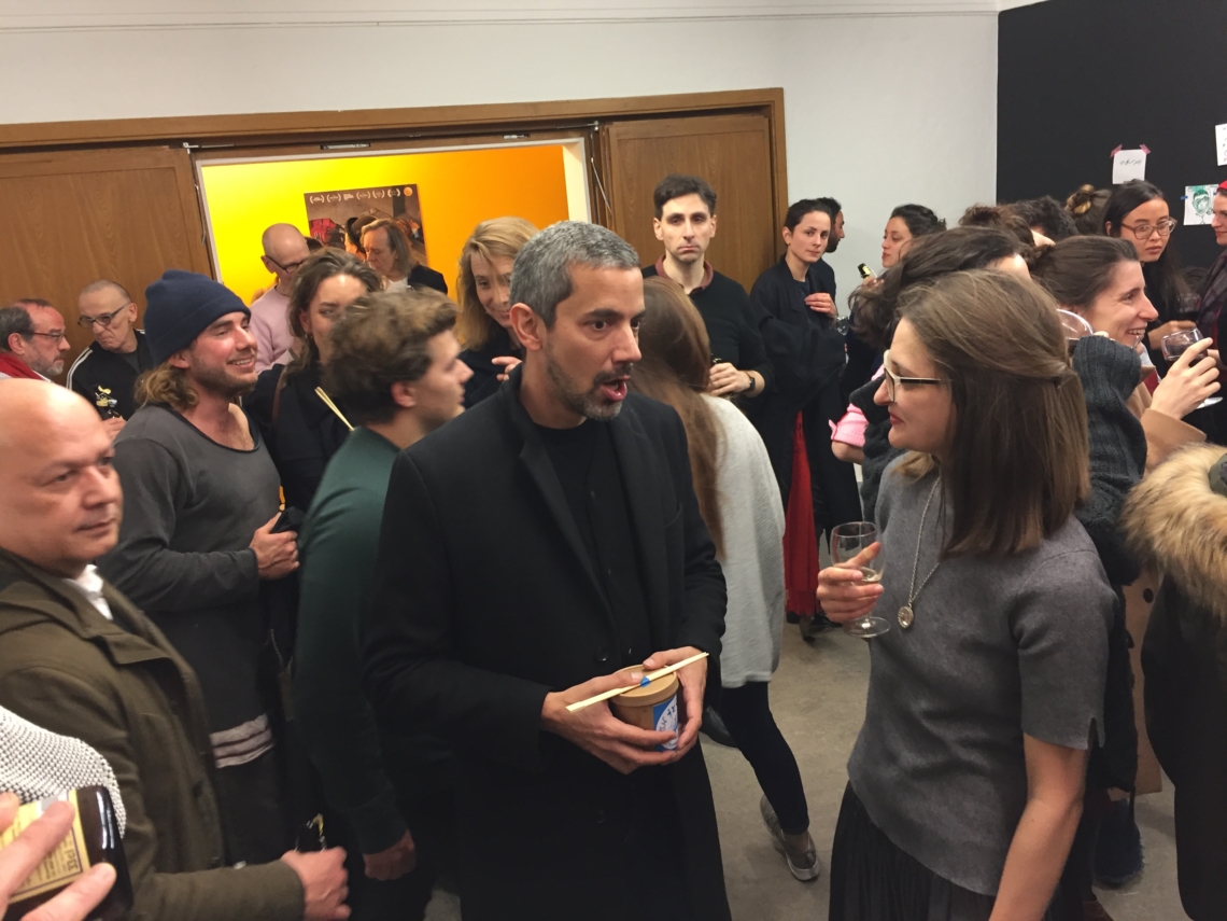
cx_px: 614
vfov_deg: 48.2
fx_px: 1028
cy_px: 460
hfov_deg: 61.7
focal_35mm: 29
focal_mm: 4.15
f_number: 2.2
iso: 160
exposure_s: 1/33
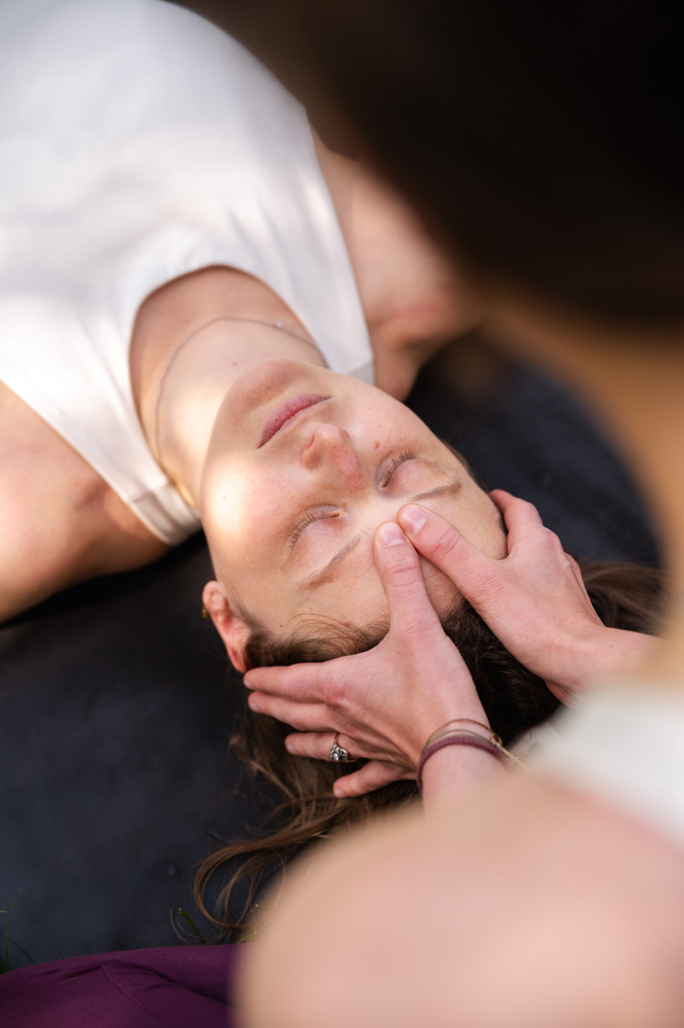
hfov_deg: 19.4
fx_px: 1998
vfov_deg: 28.9
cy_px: 514
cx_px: 342
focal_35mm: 70
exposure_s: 1/2000
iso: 500
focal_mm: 70
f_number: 2.8
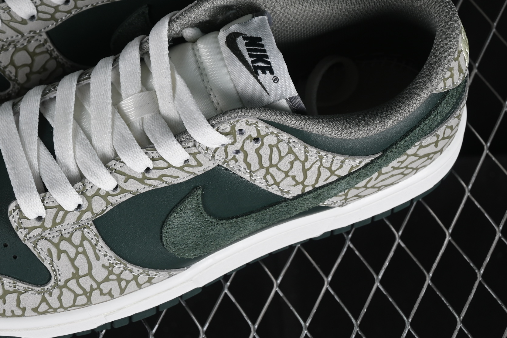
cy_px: 78
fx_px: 1761
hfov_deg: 16.3
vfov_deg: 10.9
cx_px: 151
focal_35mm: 125
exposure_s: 1/60
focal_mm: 50
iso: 160
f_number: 7.1
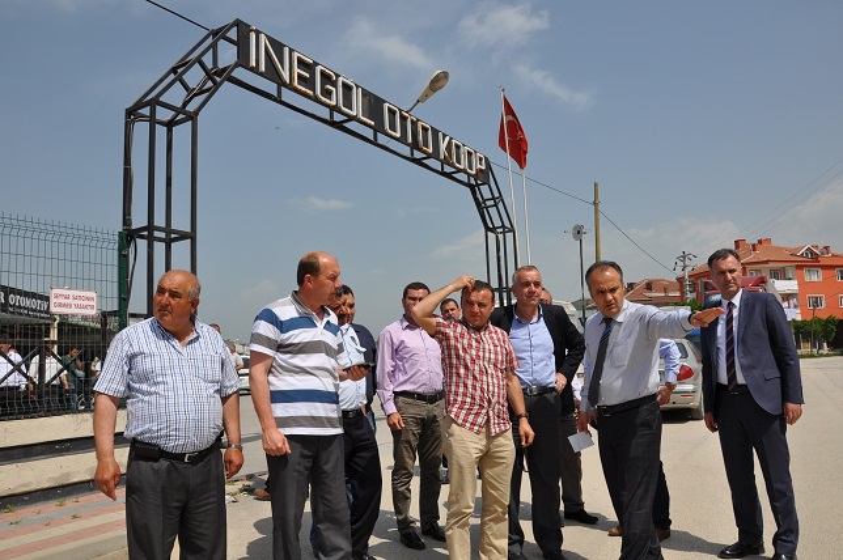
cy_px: 280
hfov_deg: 67.4
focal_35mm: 27
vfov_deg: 47.8
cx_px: 422
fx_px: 632
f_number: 11
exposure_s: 1/500
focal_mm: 18
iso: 250
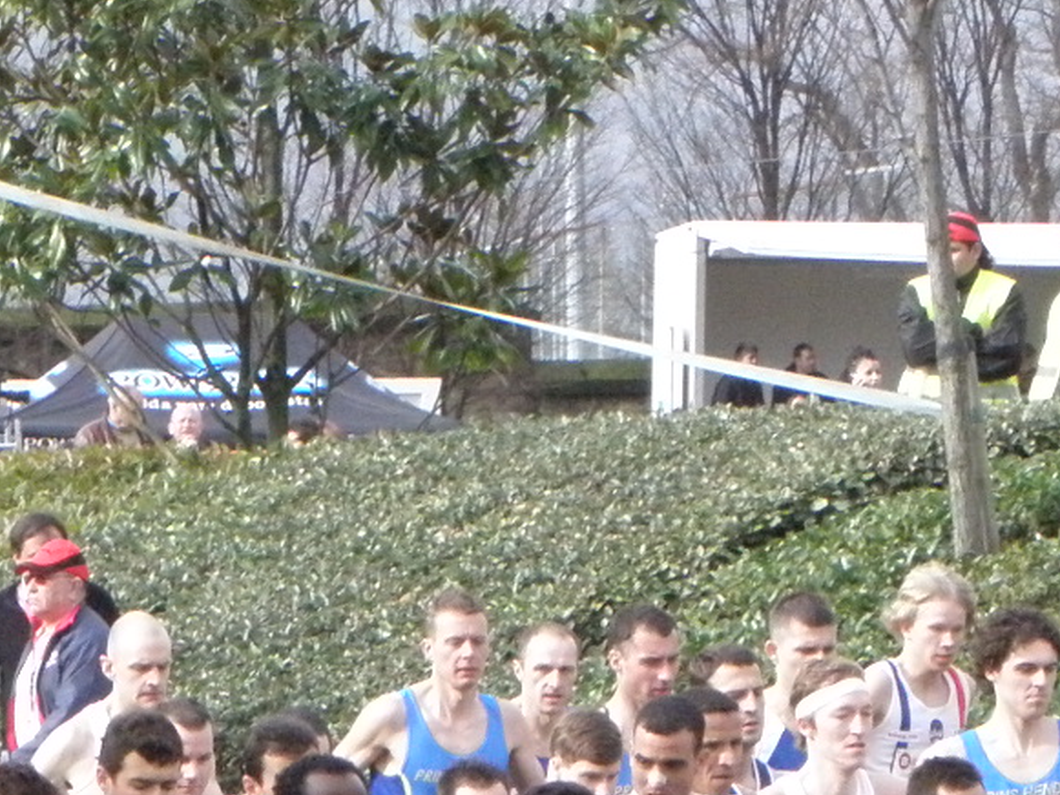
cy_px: 1185
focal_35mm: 444
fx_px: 13599
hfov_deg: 4.5
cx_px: 7
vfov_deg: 3.3
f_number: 4.4
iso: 400
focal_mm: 22.44
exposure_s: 1/800
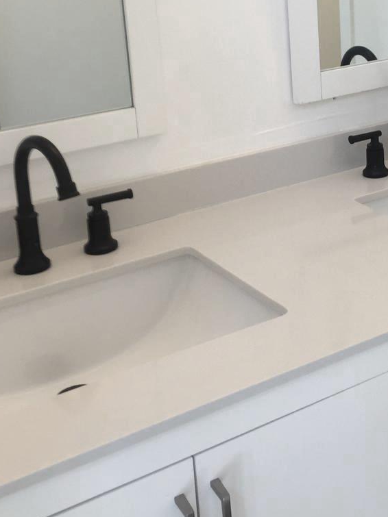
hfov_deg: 24.1
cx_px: 354
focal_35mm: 59
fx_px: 882
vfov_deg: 32.0
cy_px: 114
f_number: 2.2
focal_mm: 4.15
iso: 32
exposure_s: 1/60
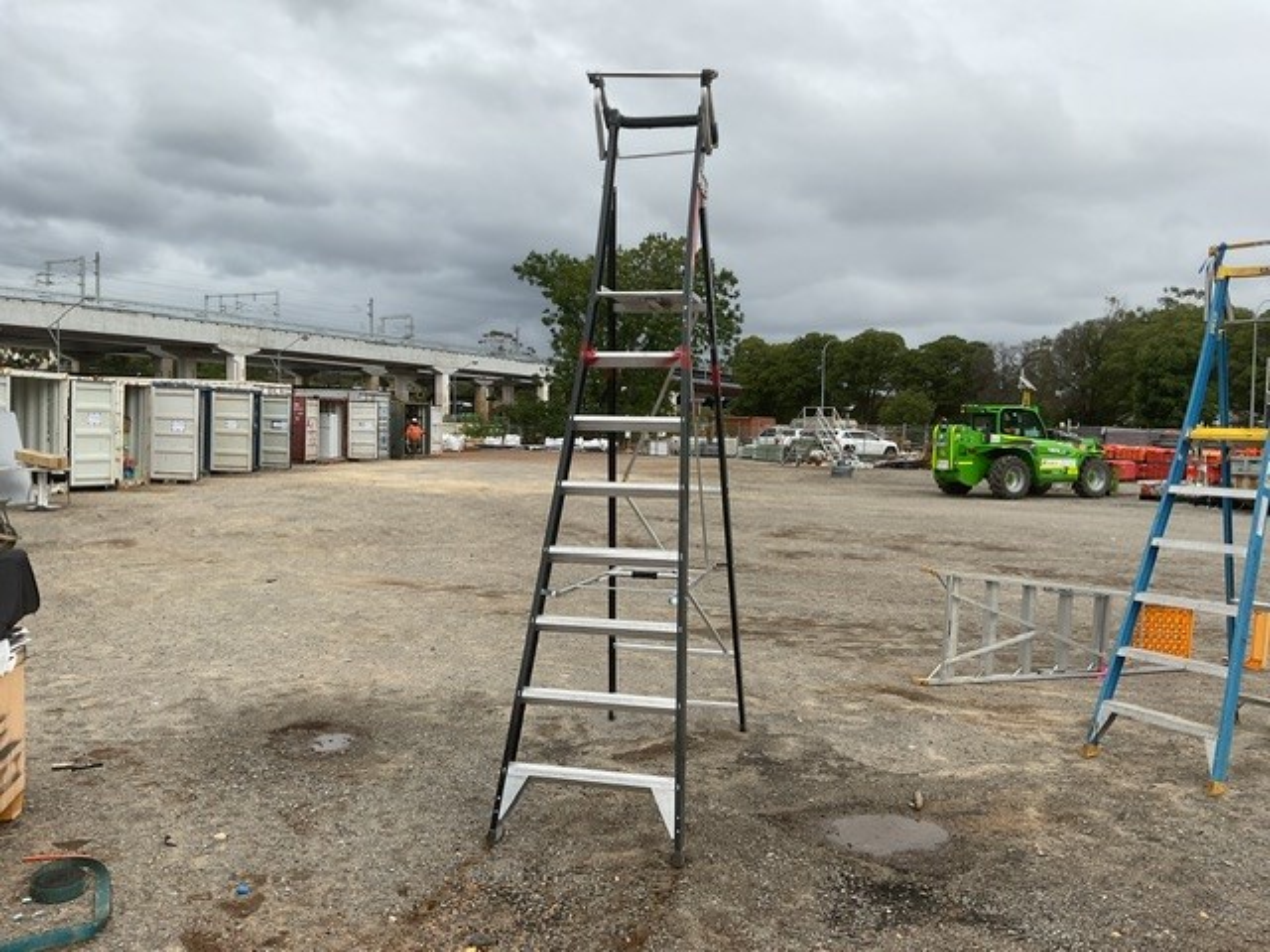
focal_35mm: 29
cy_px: 476
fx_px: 1064
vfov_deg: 48.2
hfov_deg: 61.7
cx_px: 635
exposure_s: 1/2058
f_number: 1.8
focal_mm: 3
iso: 16
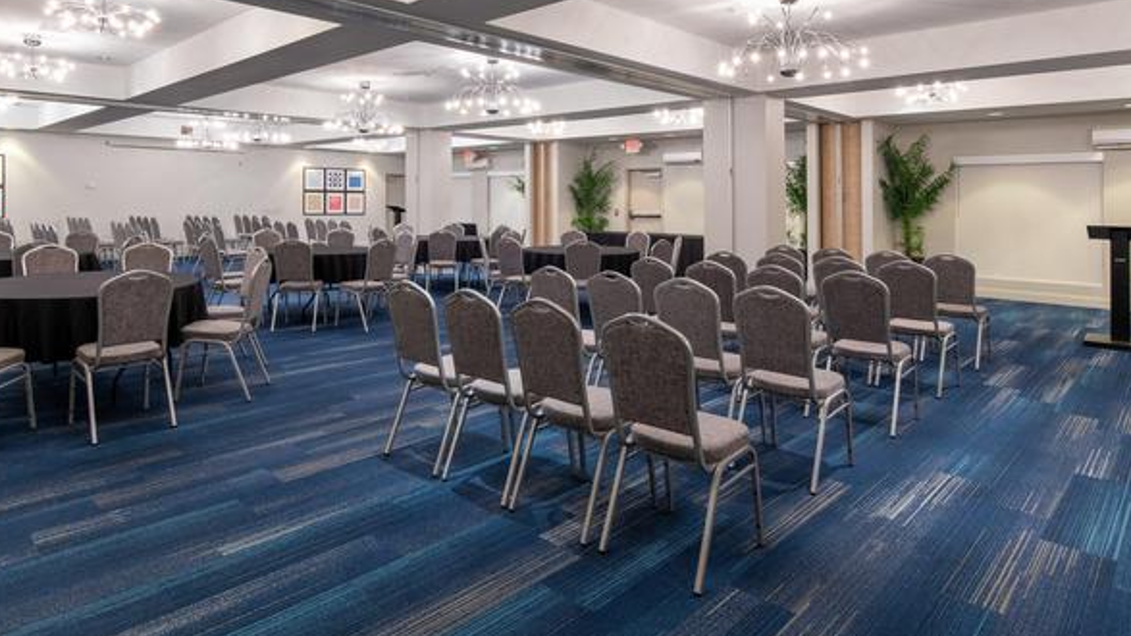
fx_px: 630
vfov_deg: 53.1
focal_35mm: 21
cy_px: 246
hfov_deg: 83.8
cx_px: 542
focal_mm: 19
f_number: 14
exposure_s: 1/1.25
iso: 500
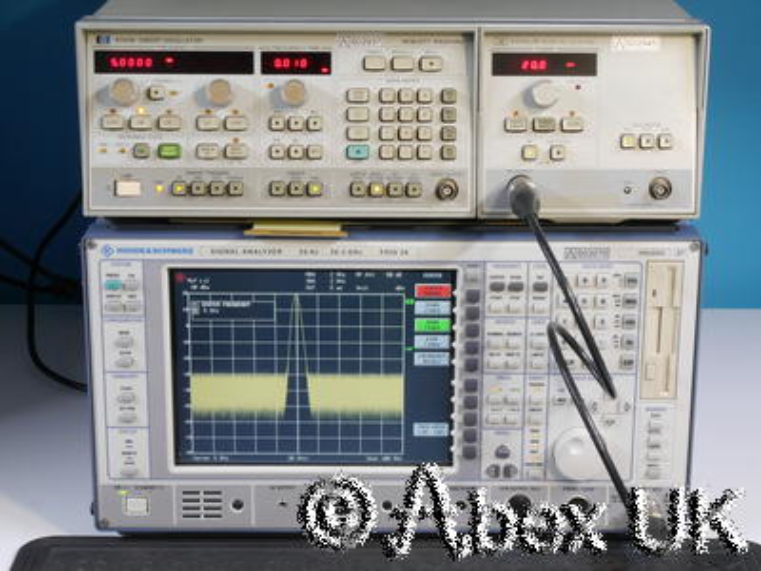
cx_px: 380
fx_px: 1759
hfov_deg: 24.4
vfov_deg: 18.4
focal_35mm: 80
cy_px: 286
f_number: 22
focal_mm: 40
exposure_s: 1
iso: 800
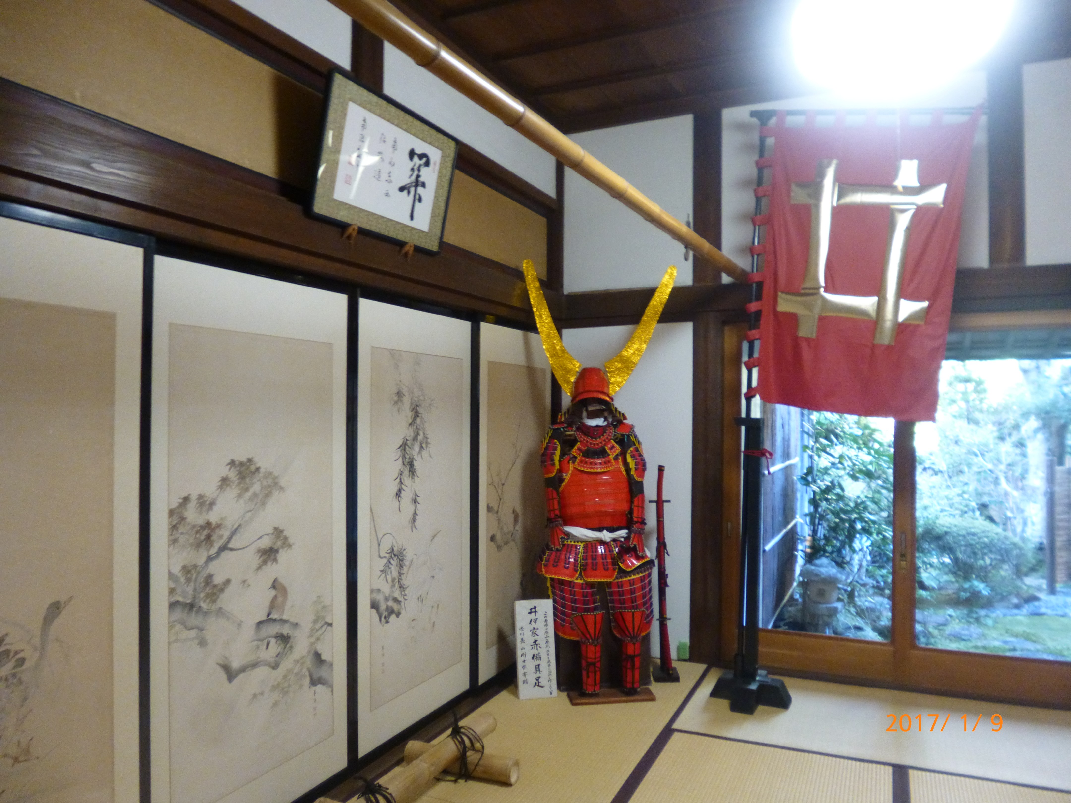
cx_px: 536
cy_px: 402
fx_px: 743
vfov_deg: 56.8
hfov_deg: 71.6
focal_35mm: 24
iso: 400
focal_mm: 4.3
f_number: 2.8
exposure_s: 1/15
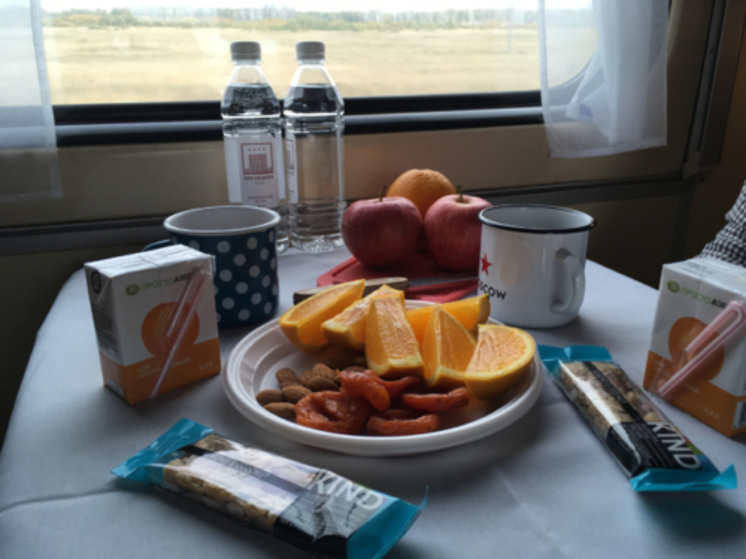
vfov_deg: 48.2
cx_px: 373
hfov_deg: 61.7
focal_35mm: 29
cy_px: 280
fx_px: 625
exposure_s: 1/100
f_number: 2.2
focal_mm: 4.15
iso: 40
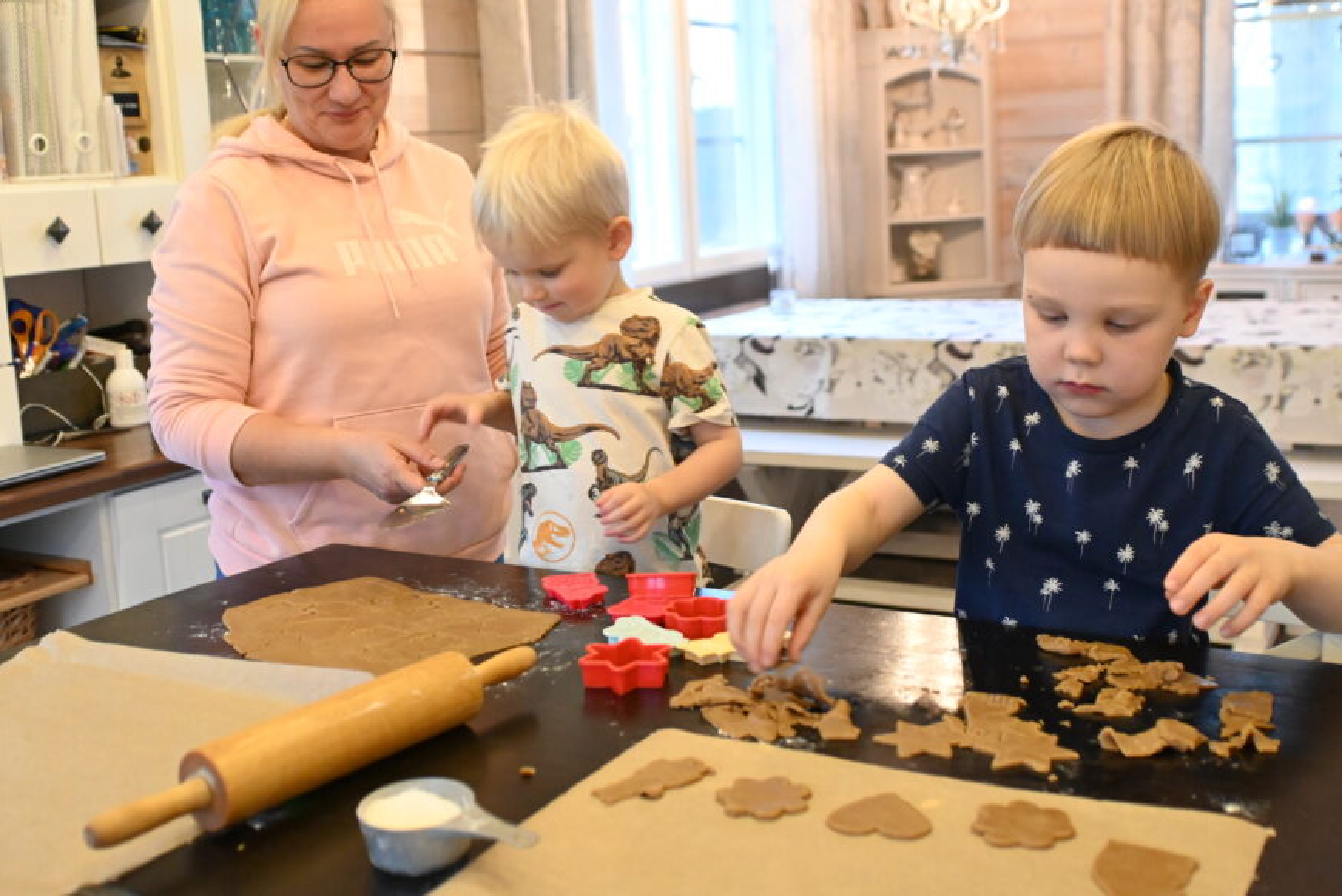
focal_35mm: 41
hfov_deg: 47.8
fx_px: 1514
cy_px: 374
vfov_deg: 32.9
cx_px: 640
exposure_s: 1/60
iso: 3600
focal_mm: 23
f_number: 2.8
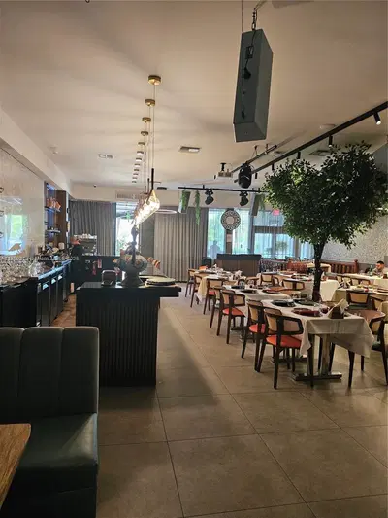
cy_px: 259
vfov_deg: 73.9
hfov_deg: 58.9
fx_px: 344
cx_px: 194
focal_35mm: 23
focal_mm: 6.3
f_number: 1.7
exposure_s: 1/120
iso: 800
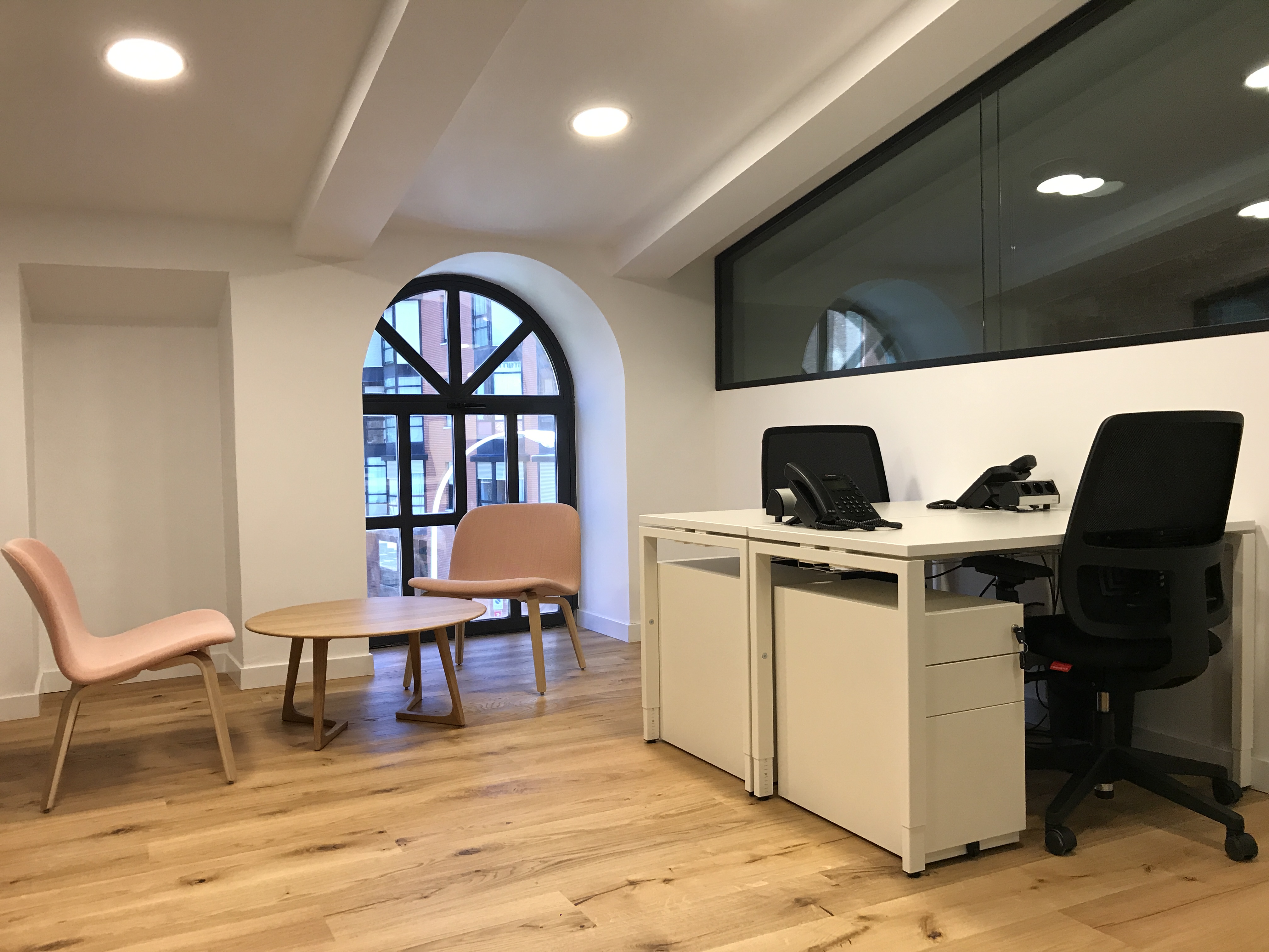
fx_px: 1026
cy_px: 476
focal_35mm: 28
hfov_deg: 63.4
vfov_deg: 49.7
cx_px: 634
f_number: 1.8
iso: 32
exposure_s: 1/33
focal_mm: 3.99
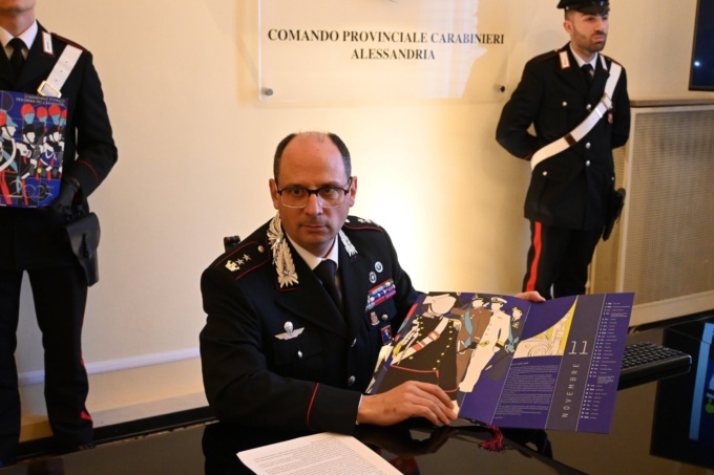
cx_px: 357
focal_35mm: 42
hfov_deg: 46.4
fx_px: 833
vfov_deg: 31.9
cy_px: 238
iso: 3200
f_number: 4.5
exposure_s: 1/80
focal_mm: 28
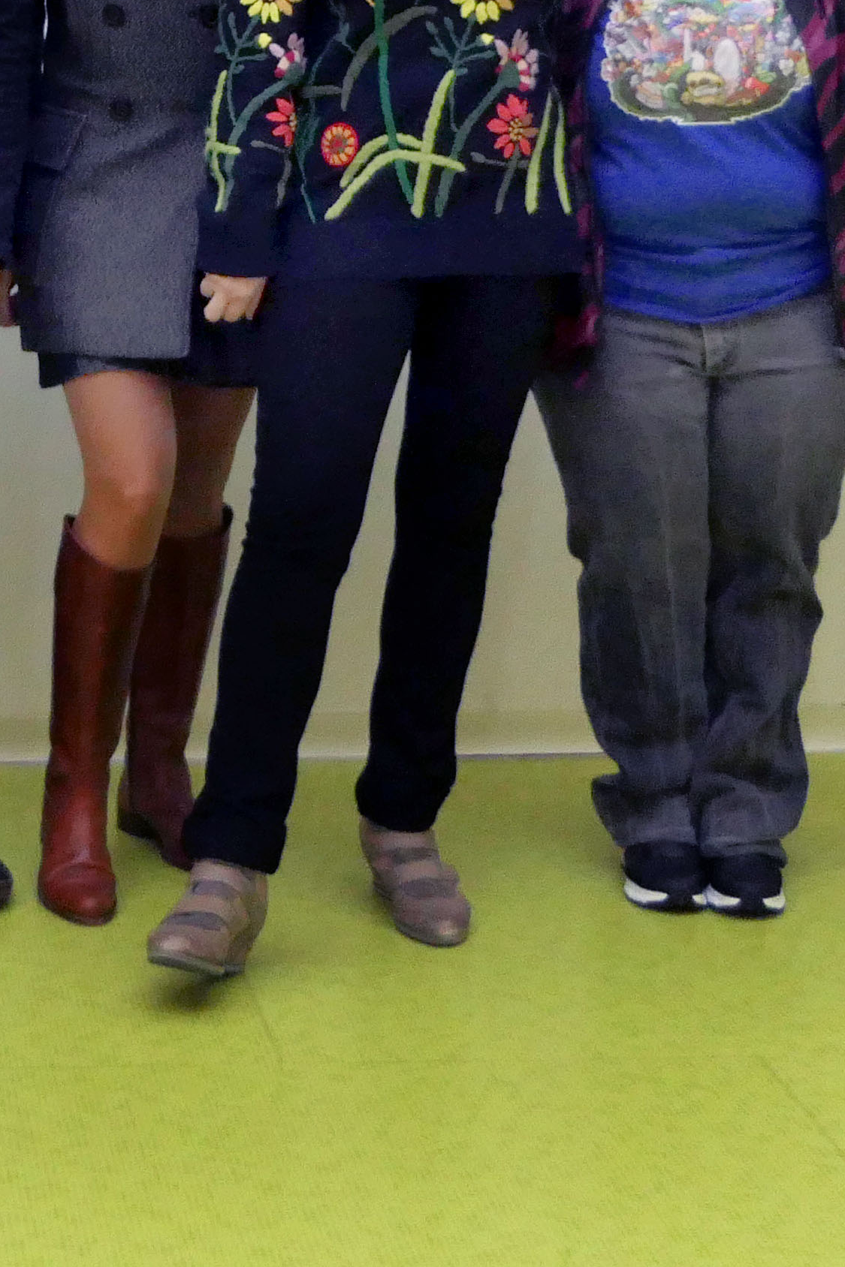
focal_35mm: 94
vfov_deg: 20.9
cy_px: -5
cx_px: -85
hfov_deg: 14.2
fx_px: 3310
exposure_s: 1/80
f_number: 3
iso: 1000
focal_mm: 10.5
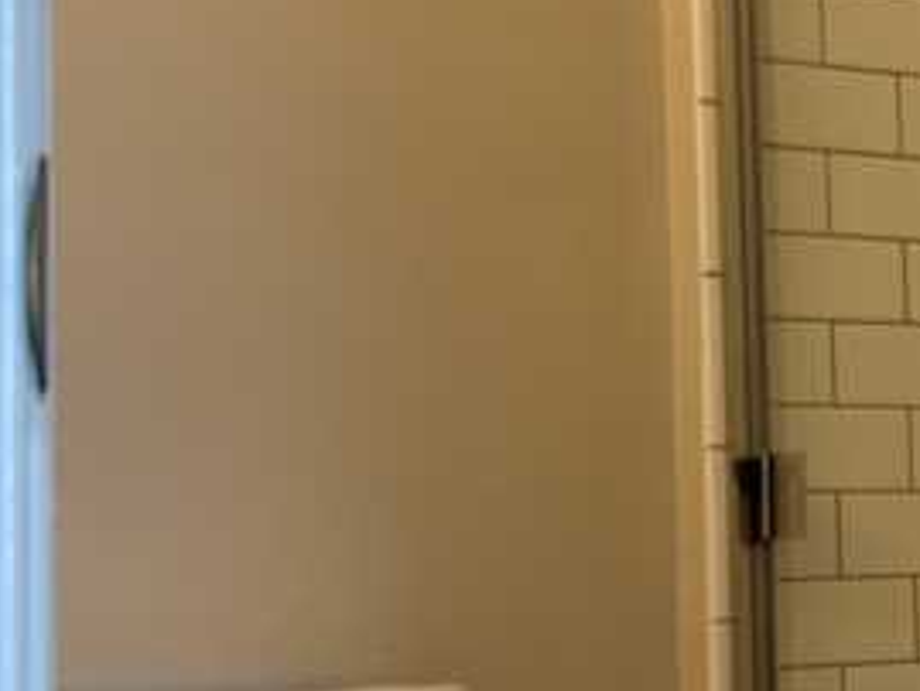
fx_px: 2632
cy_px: 421
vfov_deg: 14.9
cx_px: 1108
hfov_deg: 18.7
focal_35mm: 99
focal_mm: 5.96
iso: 80
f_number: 1.6
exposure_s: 1/60
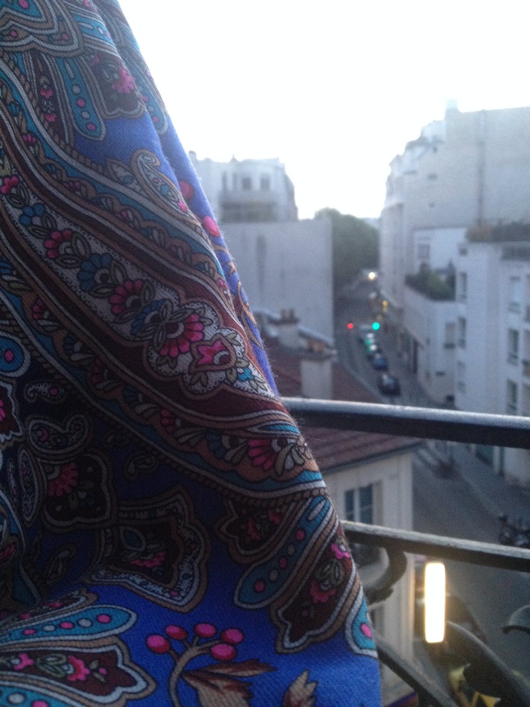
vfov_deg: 52.6
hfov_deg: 40.7
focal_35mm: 35
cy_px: 354
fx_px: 714
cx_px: 265
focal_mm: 4.28
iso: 250
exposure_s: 1/20
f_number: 2.4
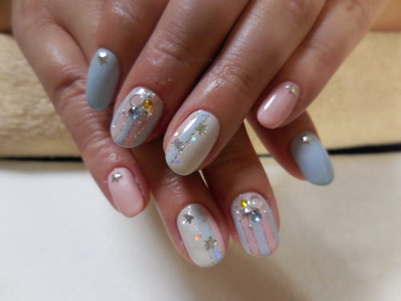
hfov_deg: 69.4
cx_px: 200
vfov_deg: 54.9
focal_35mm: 25
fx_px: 290
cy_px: 150
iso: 180
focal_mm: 4.5
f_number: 3.3
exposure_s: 1/30
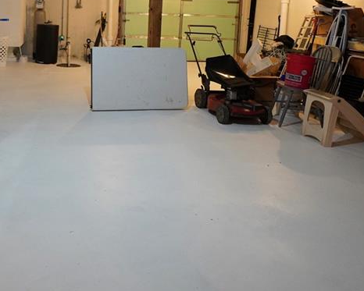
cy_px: 29
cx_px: 87
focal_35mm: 34
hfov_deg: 50.4
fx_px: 367
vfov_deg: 40.1
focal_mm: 11
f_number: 2.8
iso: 2000
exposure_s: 1/160
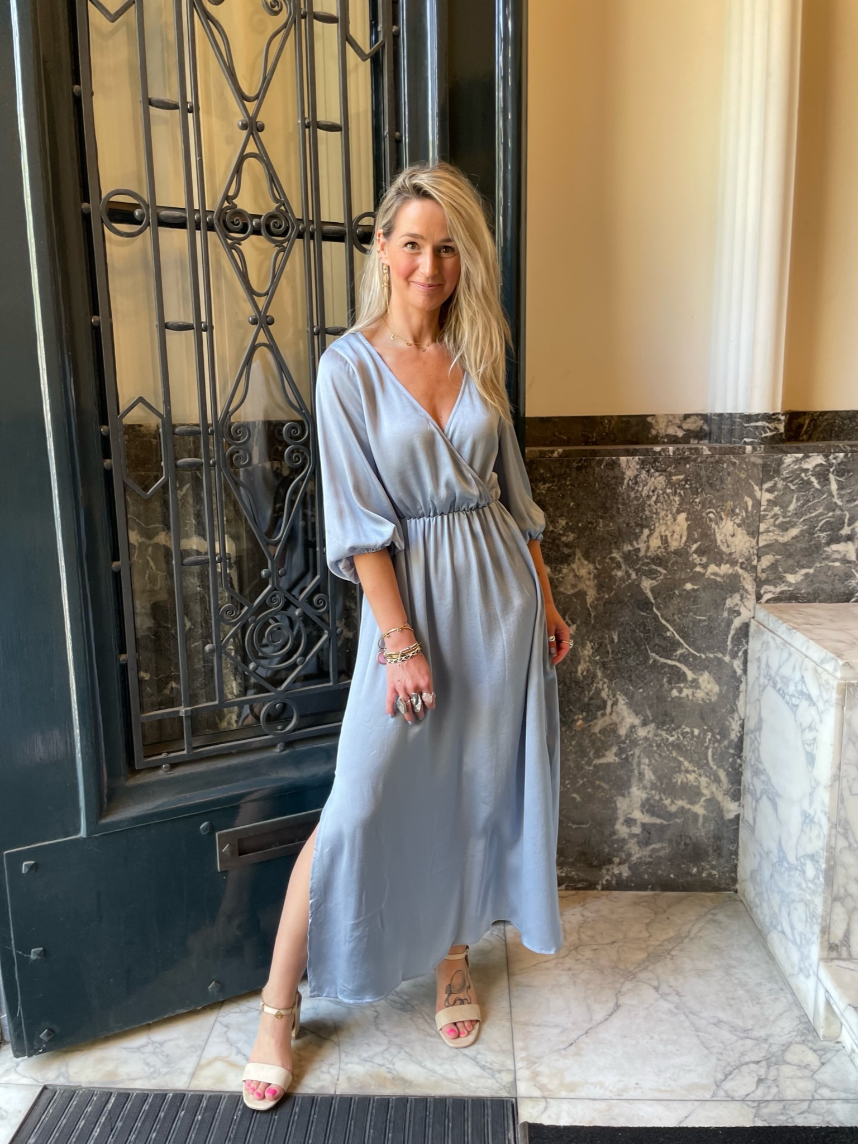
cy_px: 572
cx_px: 429
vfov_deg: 67.3
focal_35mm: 26
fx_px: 860
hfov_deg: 53.0
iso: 125
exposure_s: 1/121
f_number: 1.6
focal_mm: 4.2
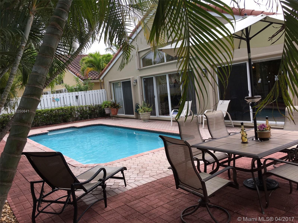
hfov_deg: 61.7
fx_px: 250
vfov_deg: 48.2
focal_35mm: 29
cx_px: 149
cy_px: 112
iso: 25
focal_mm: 4.15
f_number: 2.2
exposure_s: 1/836
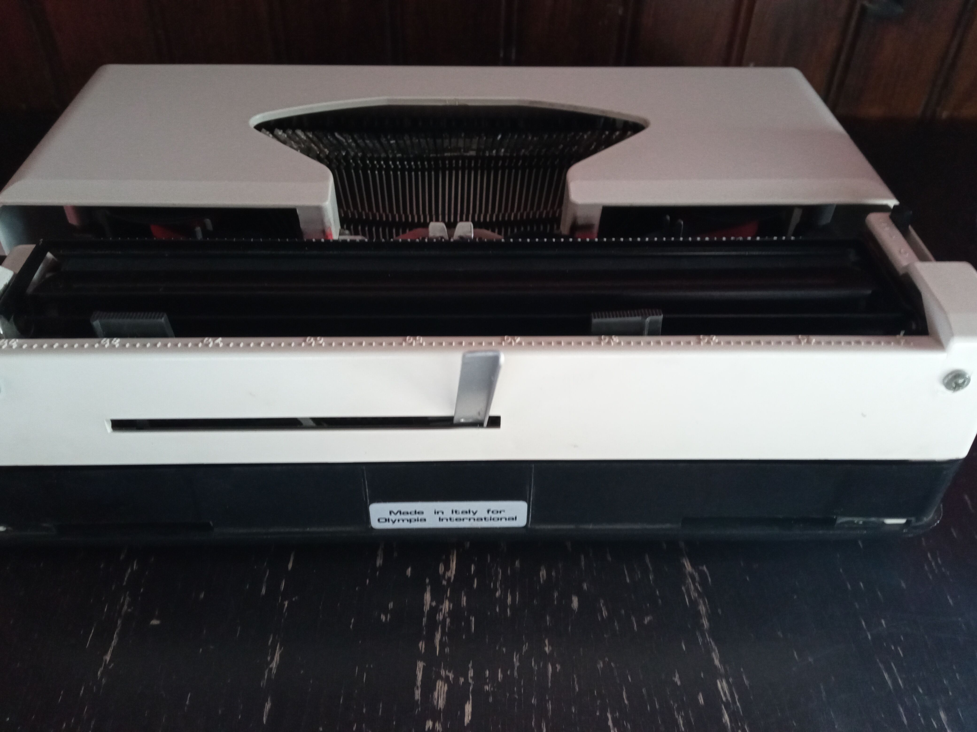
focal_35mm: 27
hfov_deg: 65.3
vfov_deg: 51.4
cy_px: 366
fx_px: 762
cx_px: 488
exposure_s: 1/25
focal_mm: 3.79
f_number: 2.2
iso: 431
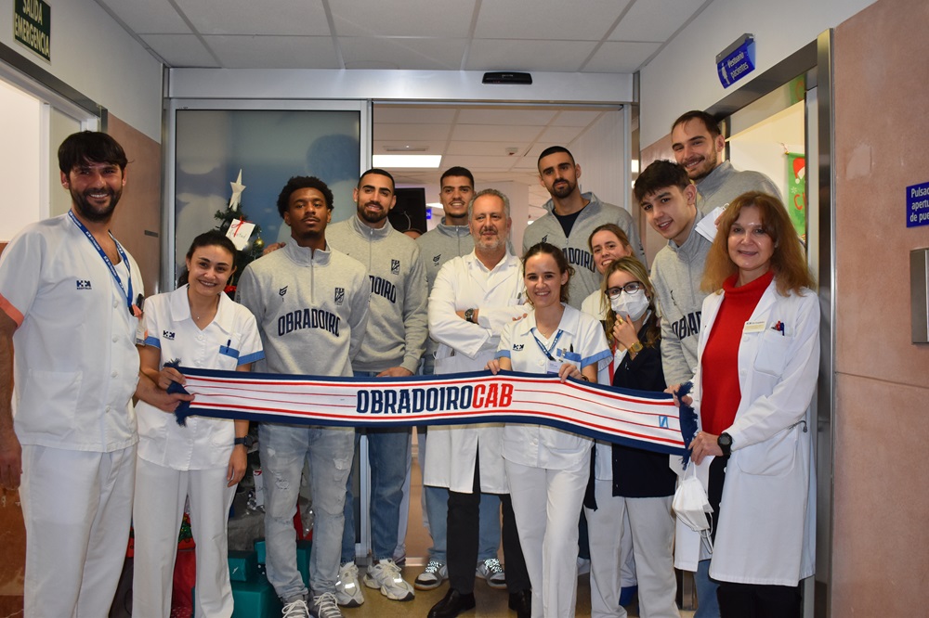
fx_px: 851
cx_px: 464
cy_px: 309
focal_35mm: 33
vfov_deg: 39.9
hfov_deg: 57.2
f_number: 3.8
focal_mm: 22
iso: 800
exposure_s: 1/125
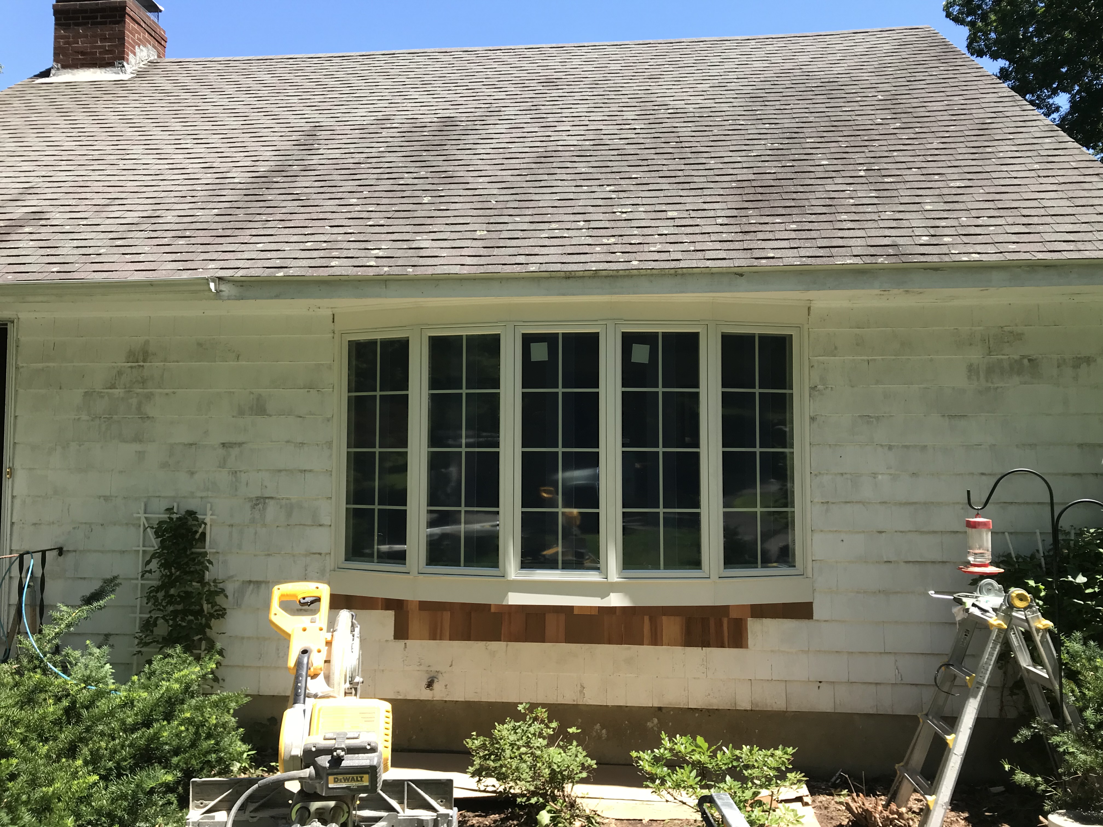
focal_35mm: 28
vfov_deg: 49.7
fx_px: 892
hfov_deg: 63.4
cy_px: 414
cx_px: 552
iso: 20
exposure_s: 1/699
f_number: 1.8
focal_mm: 3.99
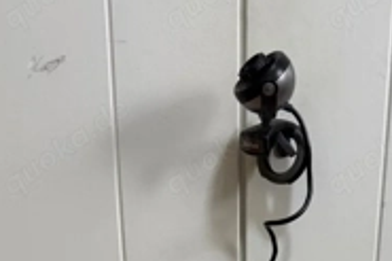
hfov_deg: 36.4
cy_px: 335
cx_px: 273
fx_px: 587
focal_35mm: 54
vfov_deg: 22.5
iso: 500
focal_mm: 6.76
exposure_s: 1/50
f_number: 1.78
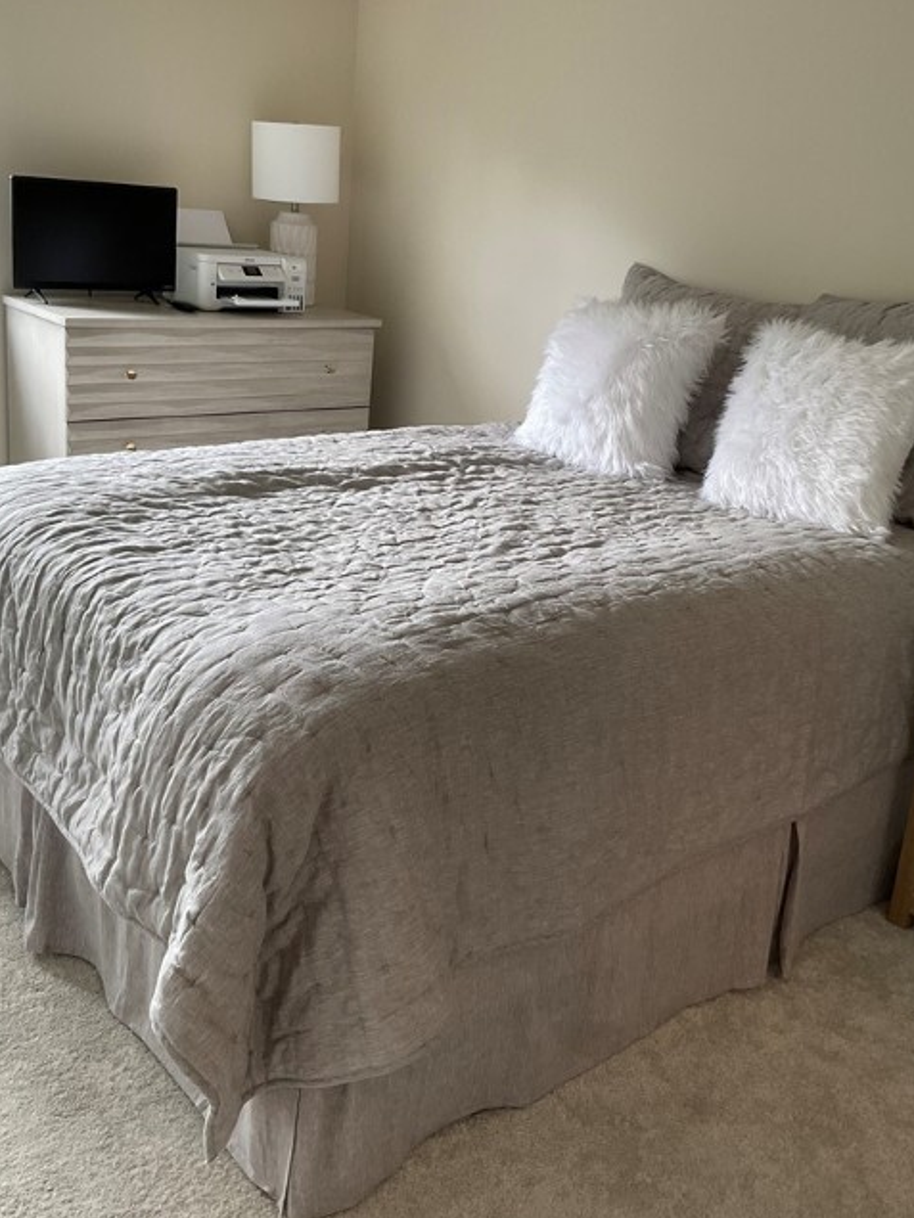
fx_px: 1232
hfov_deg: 40.7
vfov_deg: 52.6
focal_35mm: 35
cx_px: 441
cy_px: 563
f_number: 1.8
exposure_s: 1/120
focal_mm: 3
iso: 50
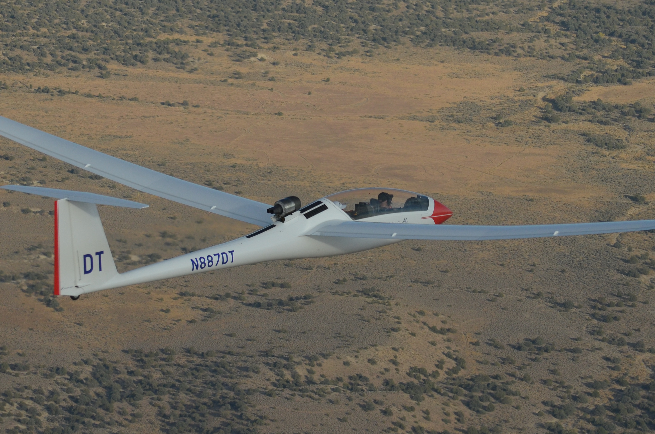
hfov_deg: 9.4
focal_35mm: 220
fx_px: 3994
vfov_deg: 6.2
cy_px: 196
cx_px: 358
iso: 400
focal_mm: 86
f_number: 4.5
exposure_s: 1/1000
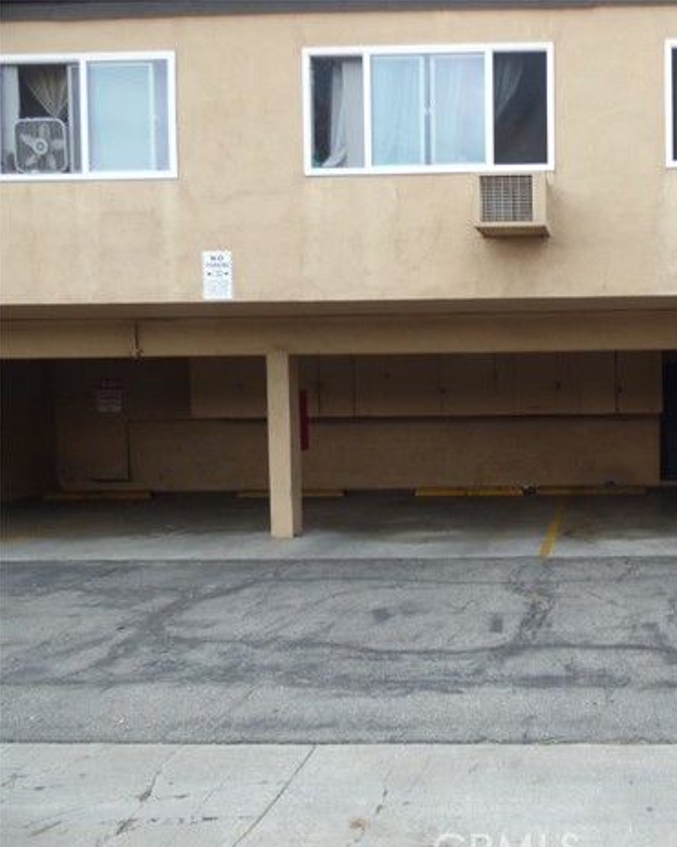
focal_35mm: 27
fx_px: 677
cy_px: 437
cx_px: 584
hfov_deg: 48.6
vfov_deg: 64.1
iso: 100
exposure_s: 1/80
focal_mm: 3.58
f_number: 2.8
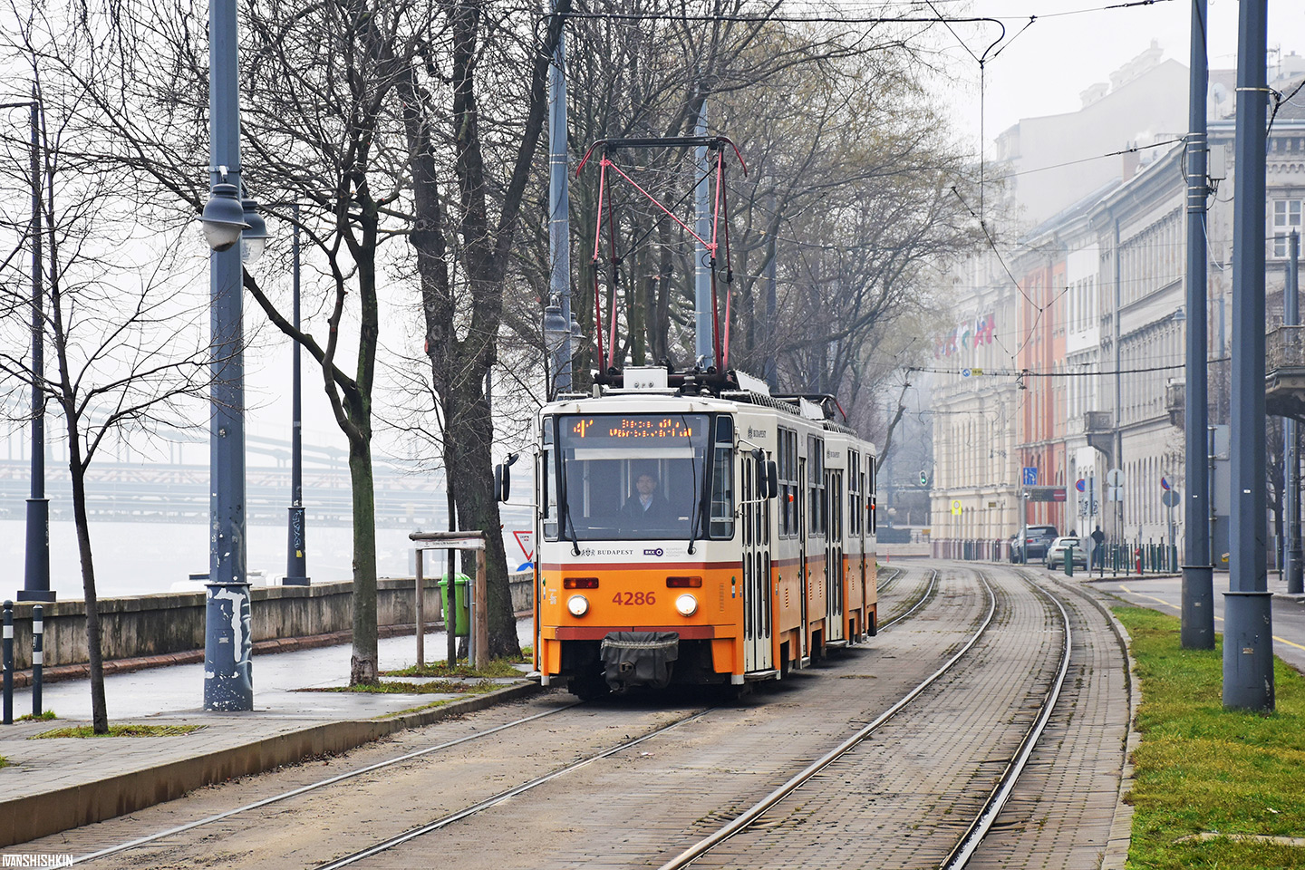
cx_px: 652
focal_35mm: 120
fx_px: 4350
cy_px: 435
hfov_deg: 17.1
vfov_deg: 11.4
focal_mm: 80
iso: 640
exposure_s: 1/800
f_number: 5.3
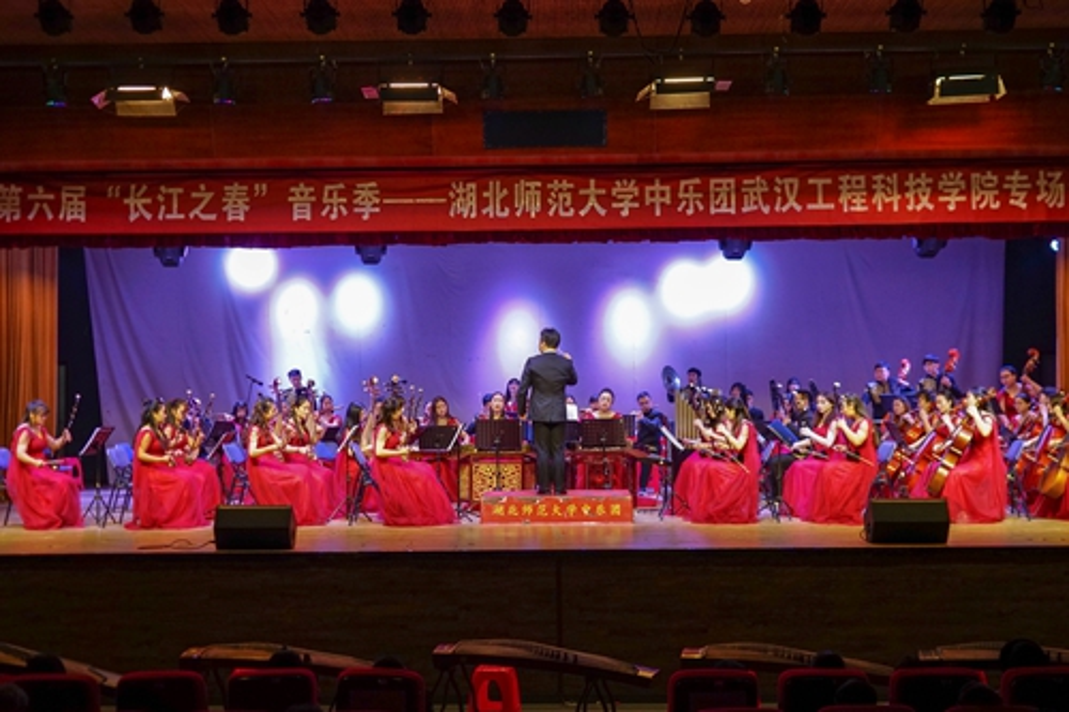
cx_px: 534
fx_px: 1276
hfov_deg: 45.4
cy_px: 356
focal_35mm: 43
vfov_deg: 31.2
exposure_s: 1/160
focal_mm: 43
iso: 1000
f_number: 4.5
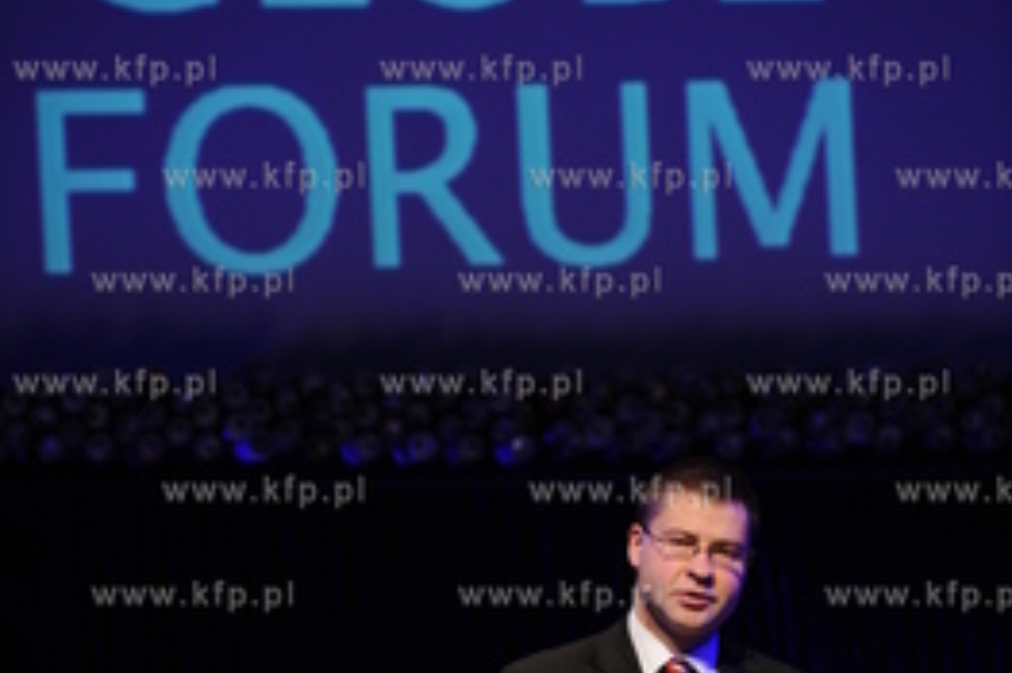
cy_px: 485
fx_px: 6826
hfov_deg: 8.5
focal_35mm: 243
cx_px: 508
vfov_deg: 5.6
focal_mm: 160
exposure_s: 1/125
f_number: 4
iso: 800
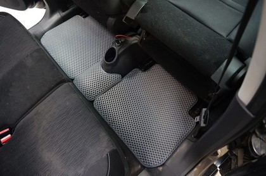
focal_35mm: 27
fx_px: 199
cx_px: 133
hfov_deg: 67.5
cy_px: 88
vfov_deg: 47.7
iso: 1000
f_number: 3.5
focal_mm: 18
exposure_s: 1/30
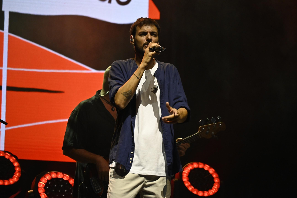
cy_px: 99
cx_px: 148
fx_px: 3093
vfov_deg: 3.7
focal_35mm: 375
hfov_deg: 5.5
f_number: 6.3
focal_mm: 250
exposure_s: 1/200
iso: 2000
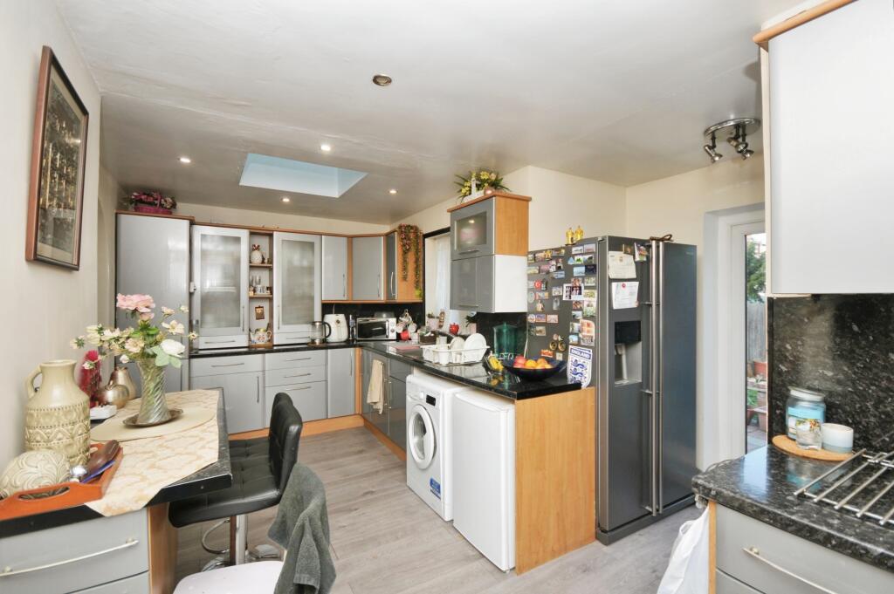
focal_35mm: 15
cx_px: 447
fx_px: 372
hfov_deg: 100.4
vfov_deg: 77.2
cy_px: 297
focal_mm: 10
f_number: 5
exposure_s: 1/60
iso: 200
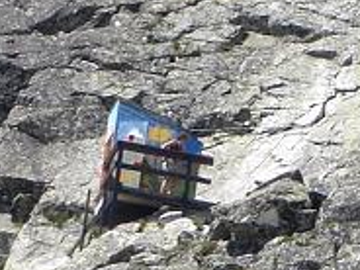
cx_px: 274
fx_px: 5158
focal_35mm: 496
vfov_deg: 3.0
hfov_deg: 4.0
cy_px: 96
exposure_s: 1/160
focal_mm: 18.9
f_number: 7.6
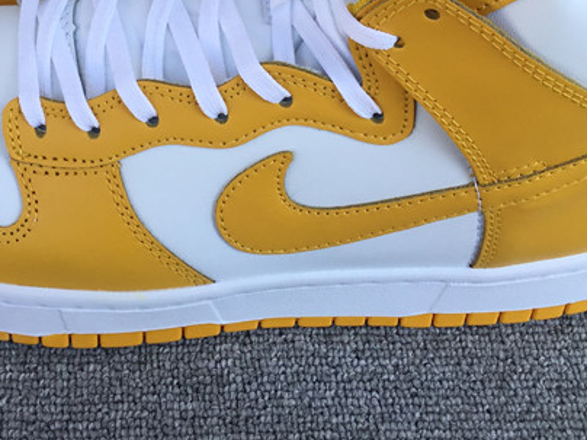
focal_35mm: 69
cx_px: 215
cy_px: -15
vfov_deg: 20.5
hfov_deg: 28.0
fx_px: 1170
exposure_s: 1/438
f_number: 2.4
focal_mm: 3.3
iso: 25
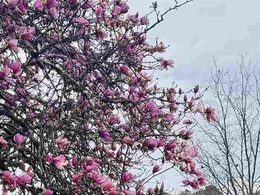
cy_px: 297
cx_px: -19
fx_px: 796
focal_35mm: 106
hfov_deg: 17.9
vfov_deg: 13.2
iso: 80
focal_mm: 6.76
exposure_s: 1/1637
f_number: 1.78
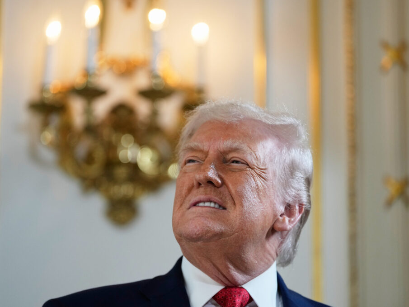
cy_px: 153
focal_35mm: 185
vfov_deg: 8.0
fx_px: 2186
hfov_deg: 10.7
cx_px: 217
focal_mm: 170
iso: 800
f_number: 2.8
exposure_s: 1/500
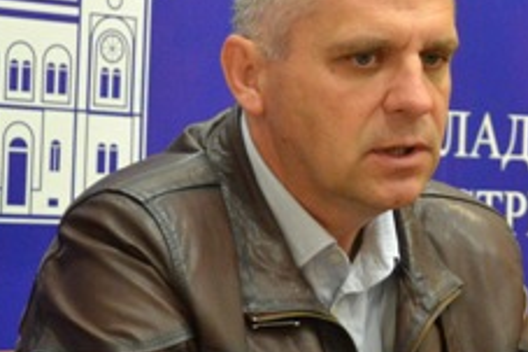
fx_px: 2360
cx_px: 598
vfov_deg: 8.5
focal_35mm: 161
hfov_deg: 12.5
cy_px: 204
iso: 2200
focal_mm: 38
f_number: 5
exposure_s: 1/60
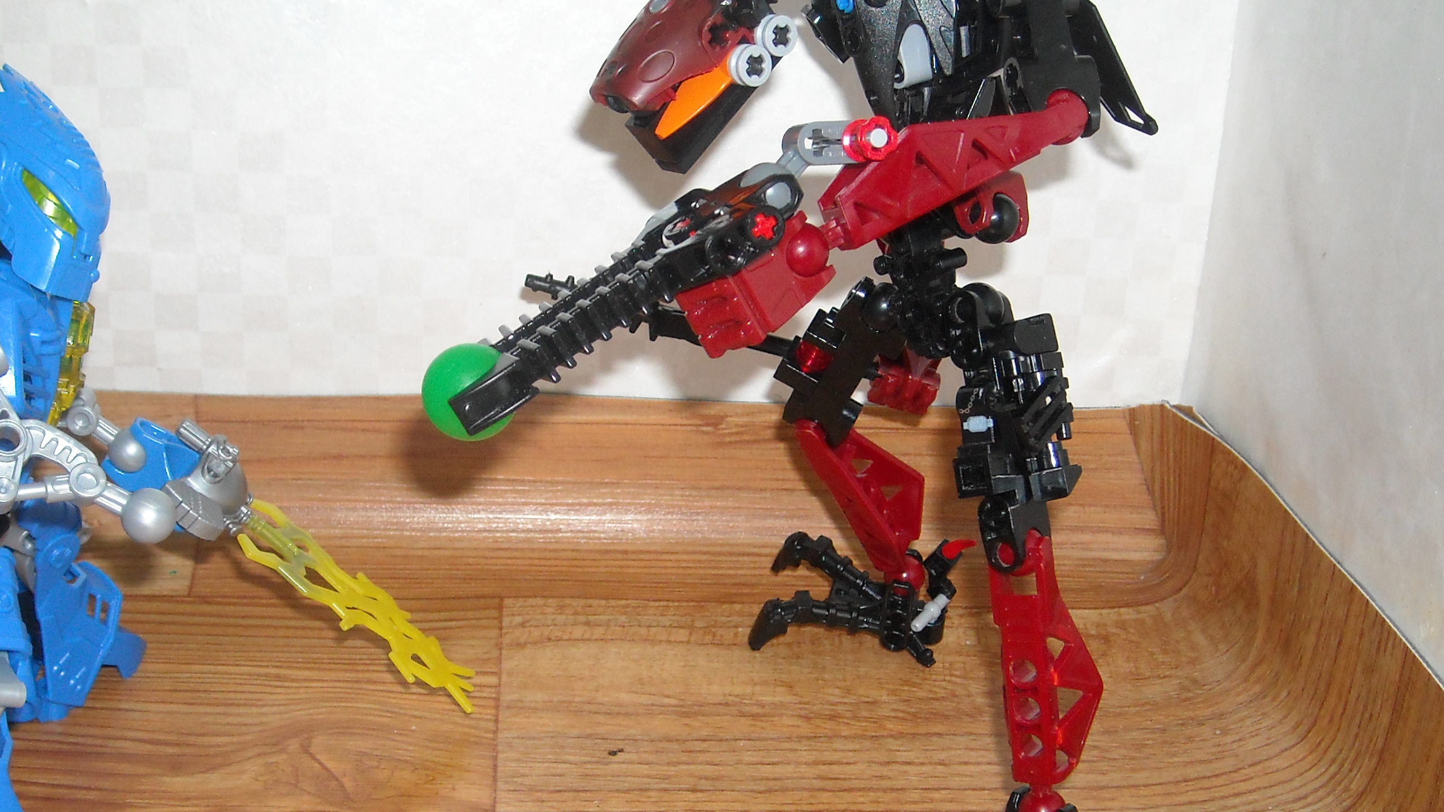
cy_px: 526
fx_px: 1876
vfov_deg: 24.3
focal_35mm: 49
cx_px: 590
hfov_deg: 41.9
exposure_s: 1/60
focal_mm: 5.7
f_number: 2.8
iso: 200
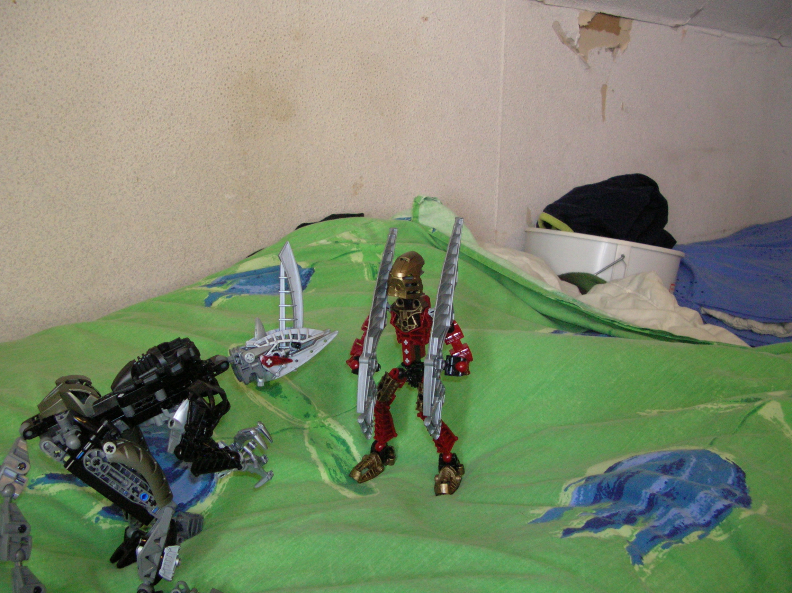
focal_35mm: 35
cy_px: 296
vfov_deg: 40.6
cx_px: 396
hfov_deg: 52.7
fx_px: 800
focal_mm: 5.8
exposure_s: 1/21.2
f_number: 2.8
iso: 200
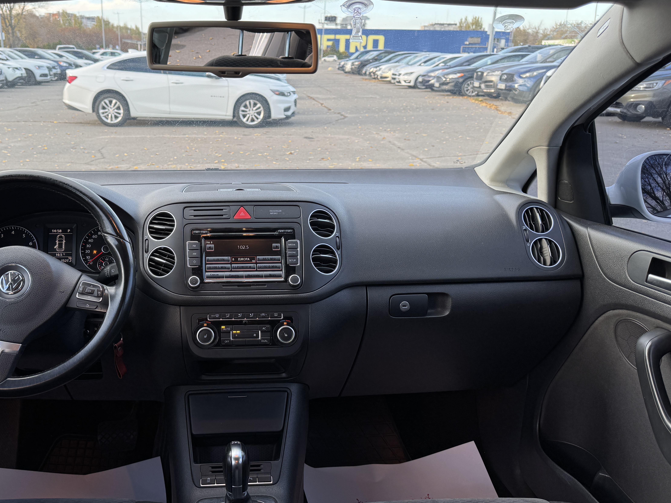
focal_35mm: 31
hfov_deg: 57.4
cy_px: 260
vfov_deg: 45.4
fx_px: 601
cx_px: 239
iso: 50
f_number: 1.78
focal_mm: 6.76
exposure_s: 1/125
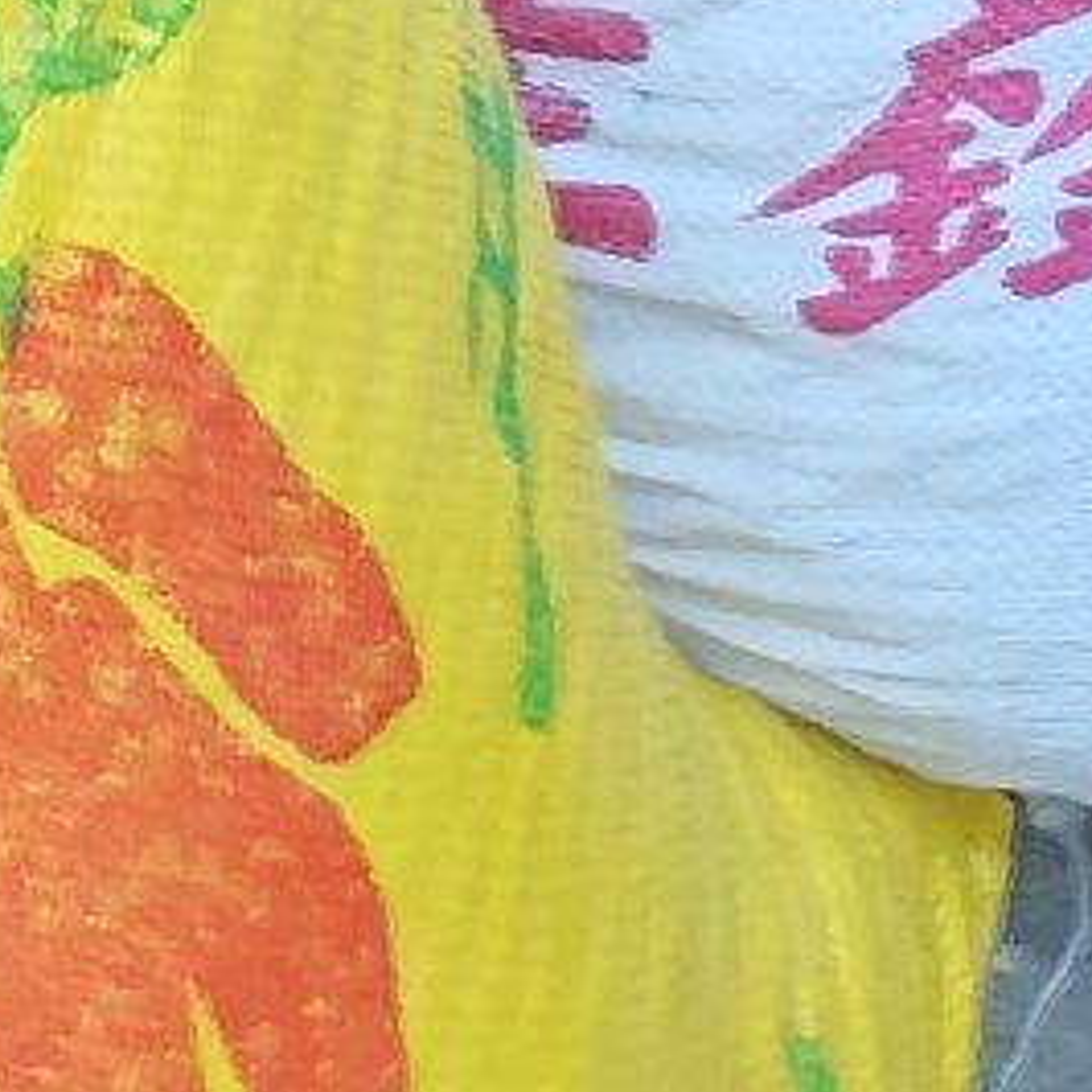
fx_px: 7459
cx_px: 1195
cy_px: -4403
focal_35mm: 209
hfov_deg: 8.3
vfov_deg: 5.8
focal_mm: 6.14
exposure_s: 1/50
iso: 200
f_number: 1.65
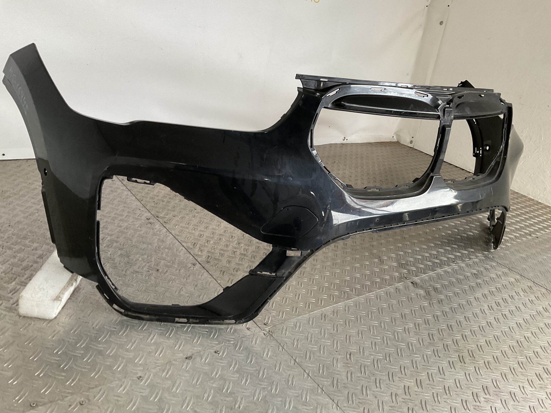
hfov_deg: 61.7
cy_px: 206
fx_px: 462
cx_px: 276
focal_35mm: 29
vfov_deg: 48.2
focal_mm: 3
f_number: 1.8
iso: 100
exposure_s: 1/50
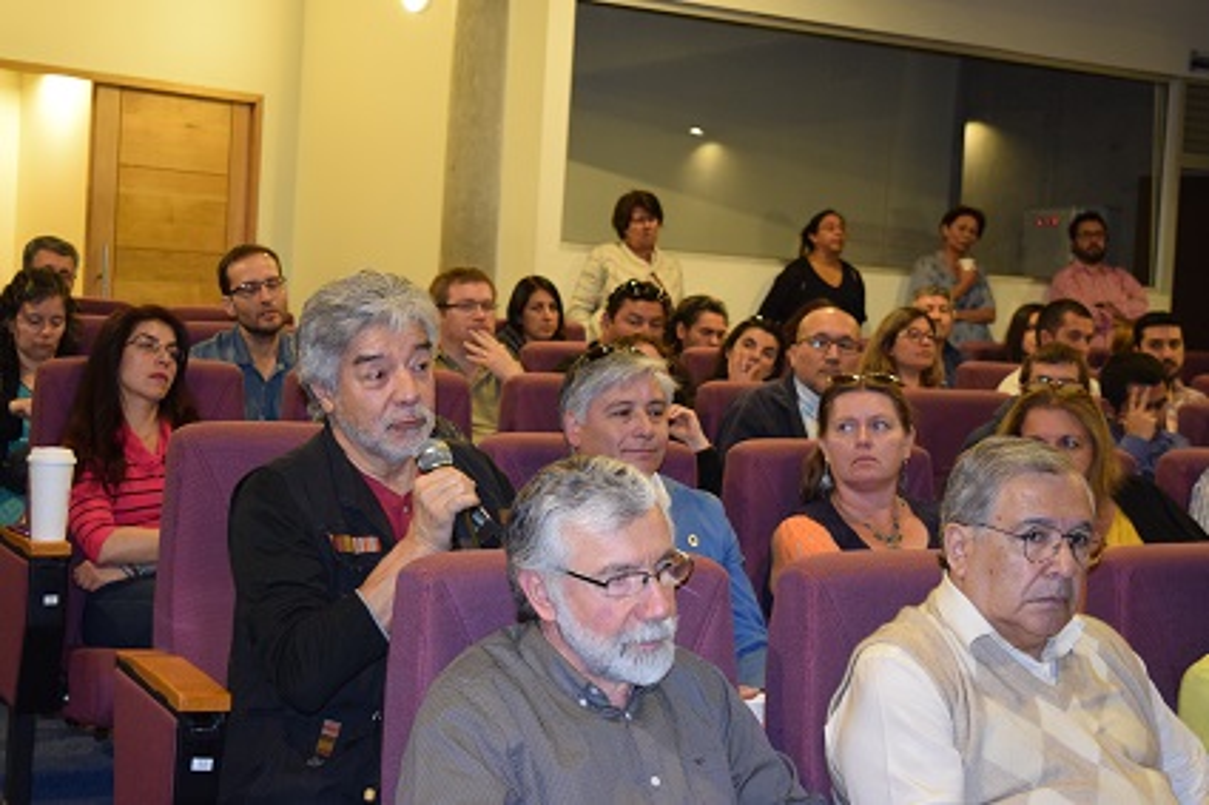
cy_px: 402
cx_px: 604
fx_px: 1913
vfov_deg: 23.8
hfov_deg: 35.1
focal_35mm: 57
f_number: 4.8
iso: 1600
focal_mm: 38
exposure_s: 1/60
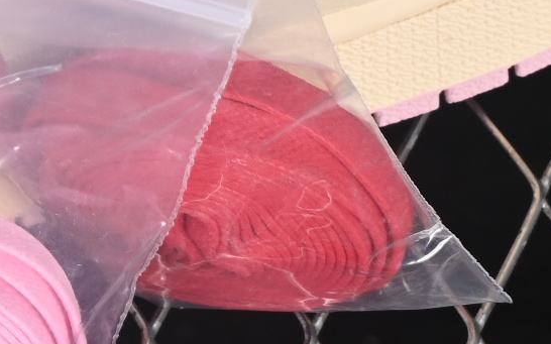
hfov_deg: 5.3
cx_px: -356
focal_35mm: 390
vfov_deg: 3.3
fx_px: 5855
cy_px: -374
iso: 160
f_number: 7.1
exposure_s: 1/80
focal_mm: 50
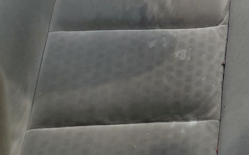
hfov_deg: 21.8
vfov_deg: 14.5
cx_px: 337
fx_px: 570
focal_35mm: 84
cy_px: -79
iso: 50
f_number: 1.5
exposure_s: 1/625
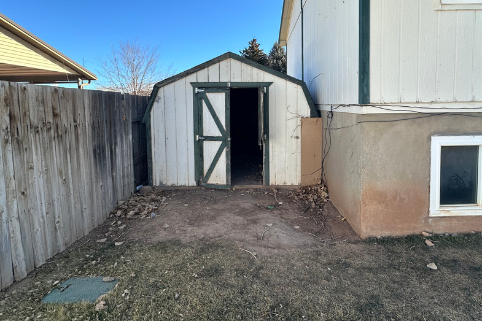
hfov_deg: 86.7
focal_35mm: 19
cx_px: 262
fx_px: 254
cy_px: 121
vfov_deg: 63.6
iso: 40
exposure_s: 1/734
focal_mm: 2.22
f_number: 2.2
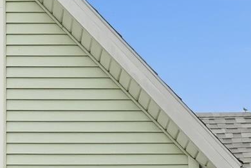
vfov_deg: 8.4
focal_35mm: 154
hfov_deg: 13.2
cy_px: 343
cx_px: 4
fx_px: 1074
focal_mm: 16
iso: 800
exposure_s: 1/500
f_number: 4
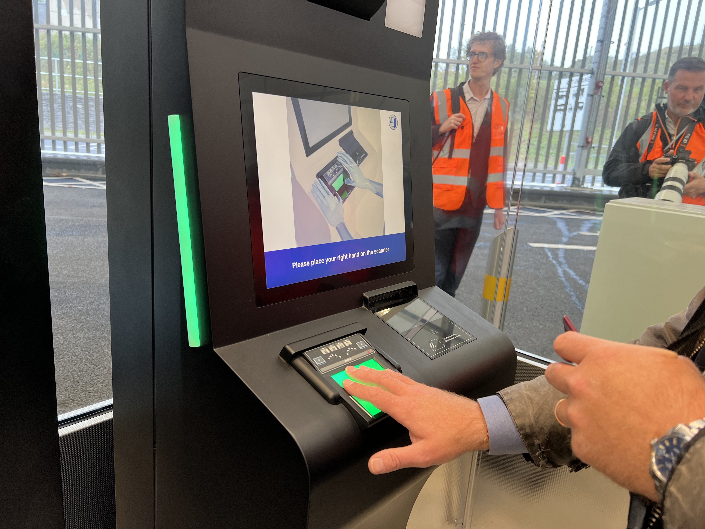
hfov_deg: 67.3
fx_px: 530
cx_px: 352
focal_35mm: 26
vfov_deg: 53.1
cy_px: 264
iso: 64
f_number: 1.5
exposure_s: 1/112
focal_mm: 5.7
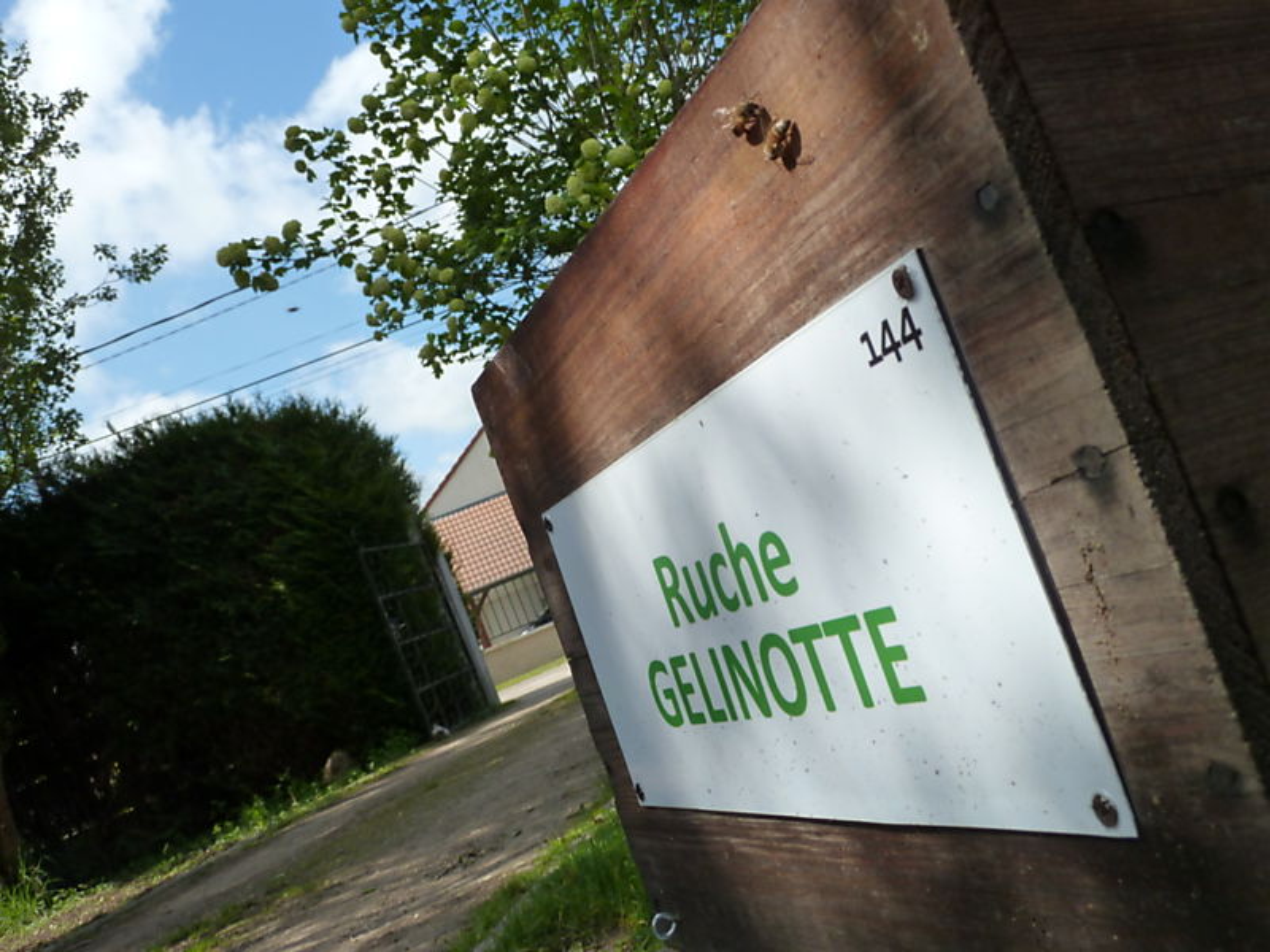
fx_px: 1174
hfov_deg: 56.8
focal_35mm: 32
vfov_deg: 44.2
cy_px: 476
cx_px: 635
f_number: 4.5
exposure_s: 1/500
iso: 125
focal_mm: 5.3
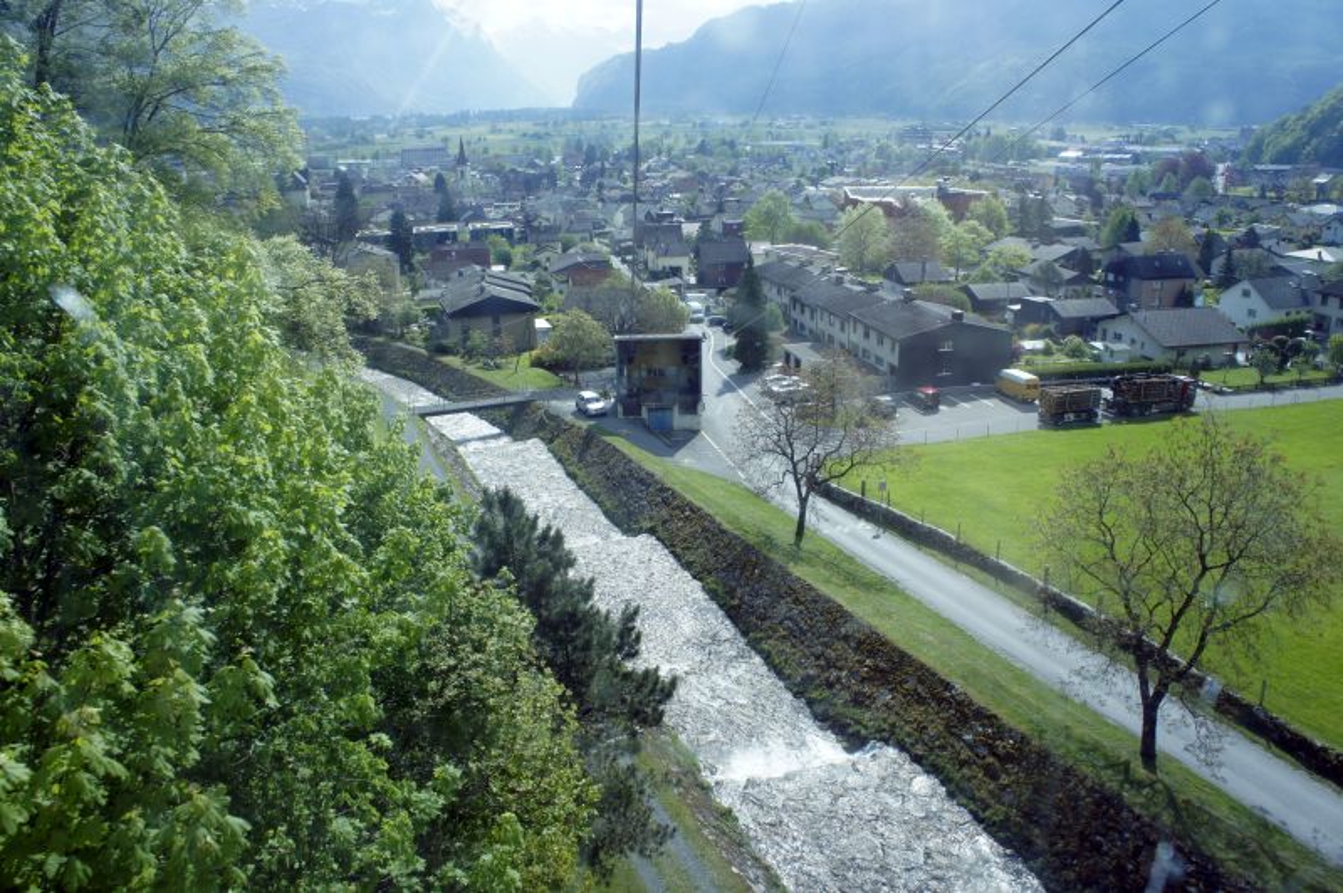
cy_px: 446
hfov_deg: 67.4
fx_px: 1006
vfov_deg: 47.9
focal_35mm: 27
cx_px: 672
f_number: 7.1
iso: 200
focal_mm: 18
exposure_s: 1/250
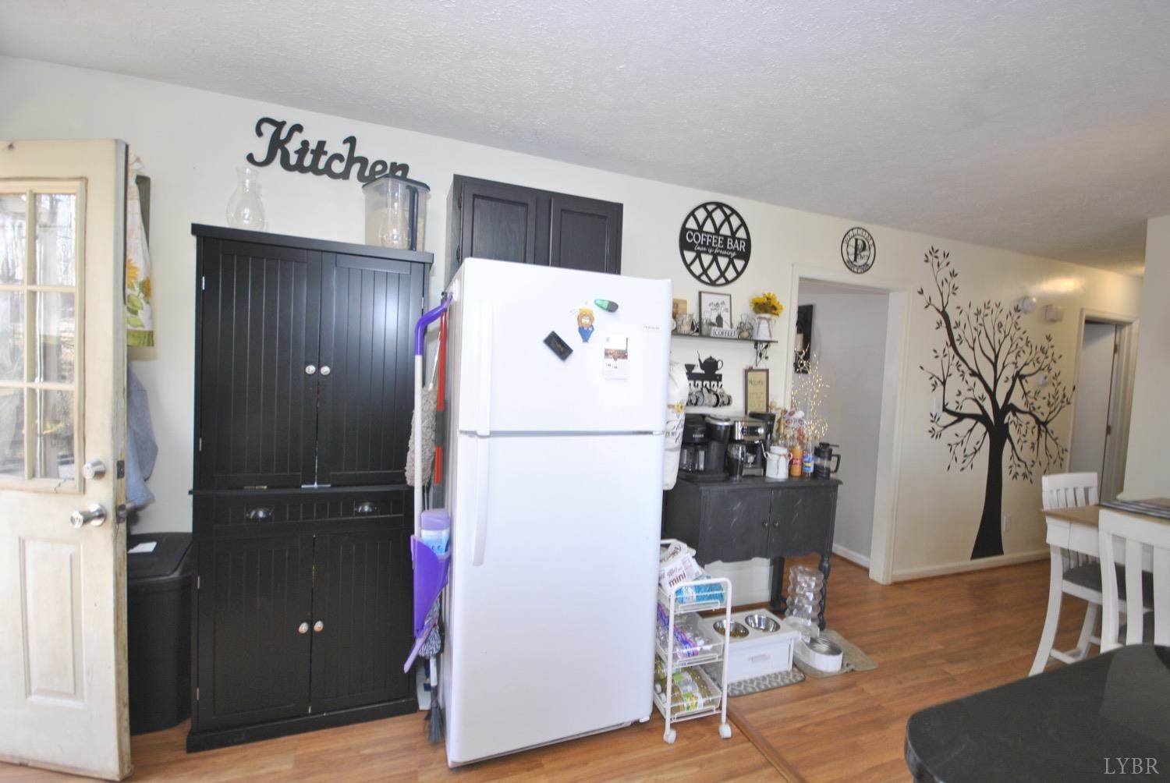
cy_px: 392
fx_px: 488
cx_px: 585
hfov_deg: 100.3
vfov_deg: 77.5
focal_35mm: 15
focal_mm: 10
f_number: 4
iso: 250
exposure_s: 1/30
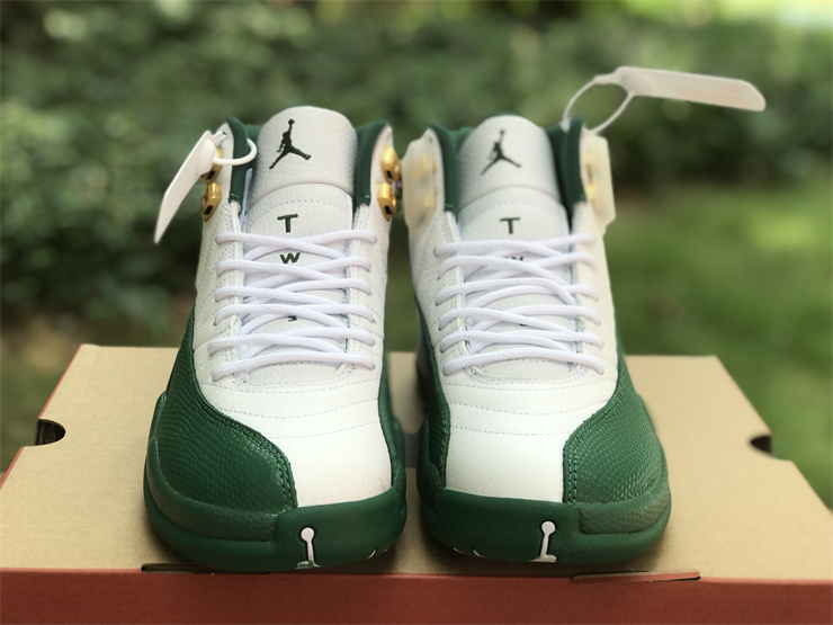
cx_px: 416
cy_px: 312
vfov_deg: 25.7
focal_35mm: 57
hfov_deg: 33.8
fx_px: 1372
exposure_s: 1/157
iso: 20
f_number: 2.8
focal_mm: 6.6
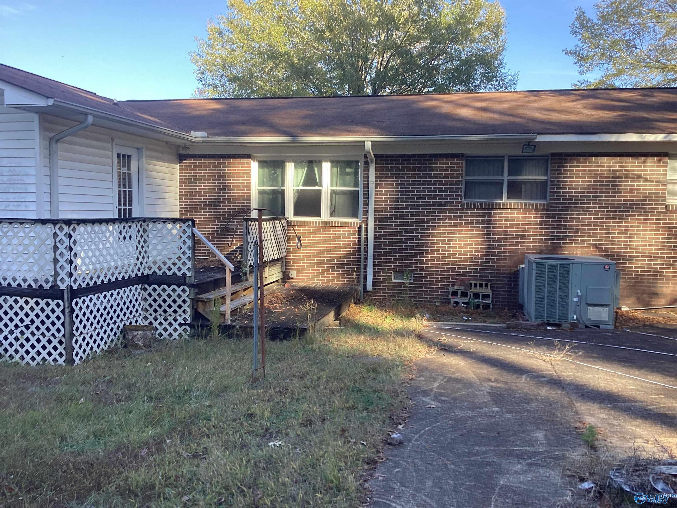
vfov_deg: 45.4
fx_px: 606
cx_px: 338
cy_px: 254
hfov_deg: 58.4
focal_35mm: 31
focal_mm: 3.3
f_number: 2.4
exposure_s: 1/120
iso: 25
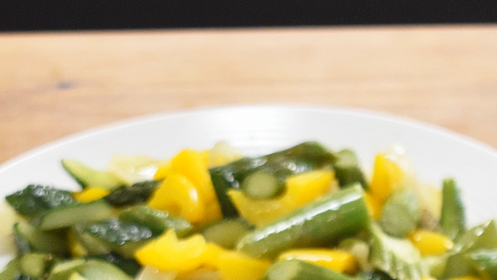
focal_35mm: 202
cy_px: 481
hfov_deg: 10.6
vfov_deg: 5.9
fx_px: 2663
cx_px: 494
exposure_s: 1/60
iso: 1400
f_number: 5
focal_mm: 42
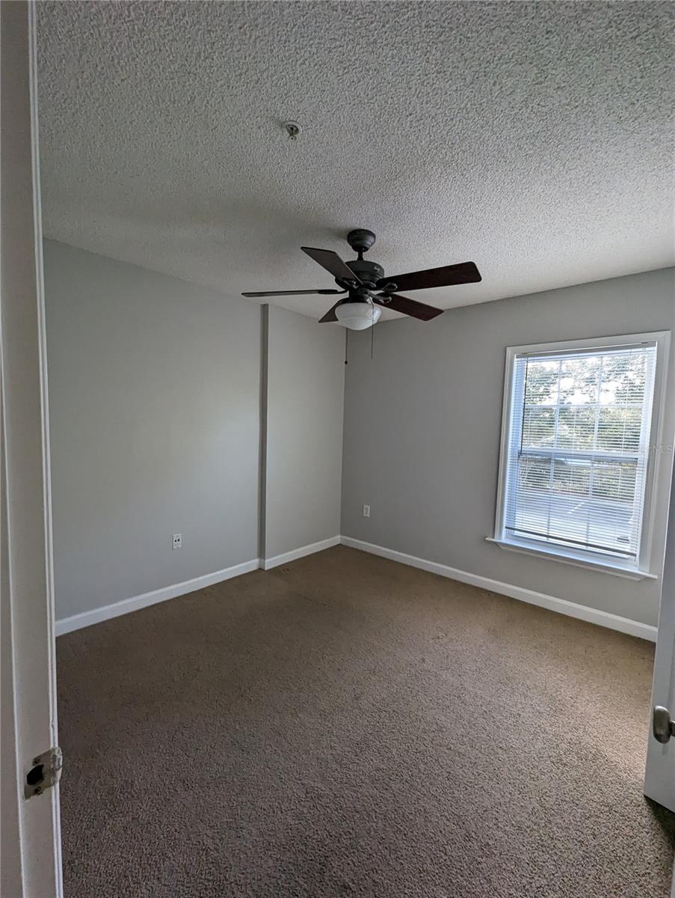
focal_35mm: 13
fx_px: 337
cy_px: 449
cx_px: 338
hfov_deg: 90.0
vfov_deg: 106.1
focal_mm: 1.95
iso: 103
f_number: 2.2
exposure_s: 1/65.5
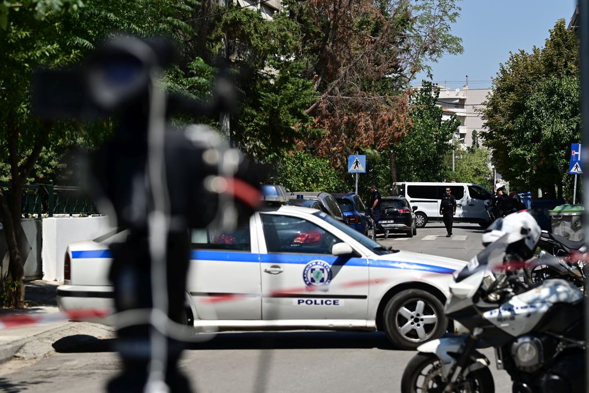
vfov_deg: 17.5
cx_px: 294
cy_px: 196
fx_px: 1276
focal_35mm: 78
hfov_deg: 26.0
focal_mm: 78
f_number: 4.5
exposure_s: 1/4000
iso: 250
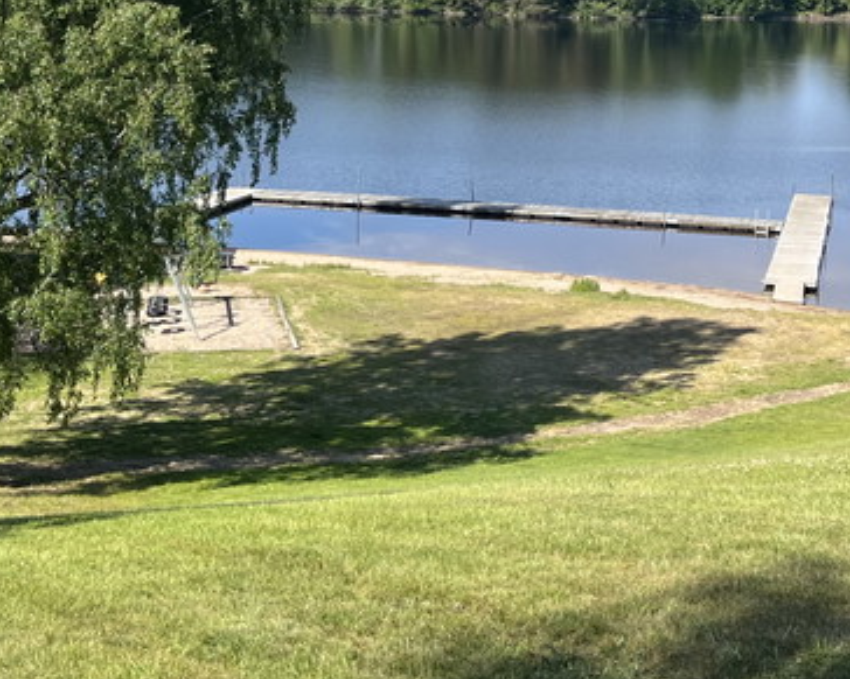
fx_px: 1685
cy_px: 30
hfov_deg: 28.1
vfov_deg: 22.1
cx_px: 591
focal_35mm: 67
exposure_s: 1/2899
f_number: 1.6
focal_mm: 5.1
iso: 50
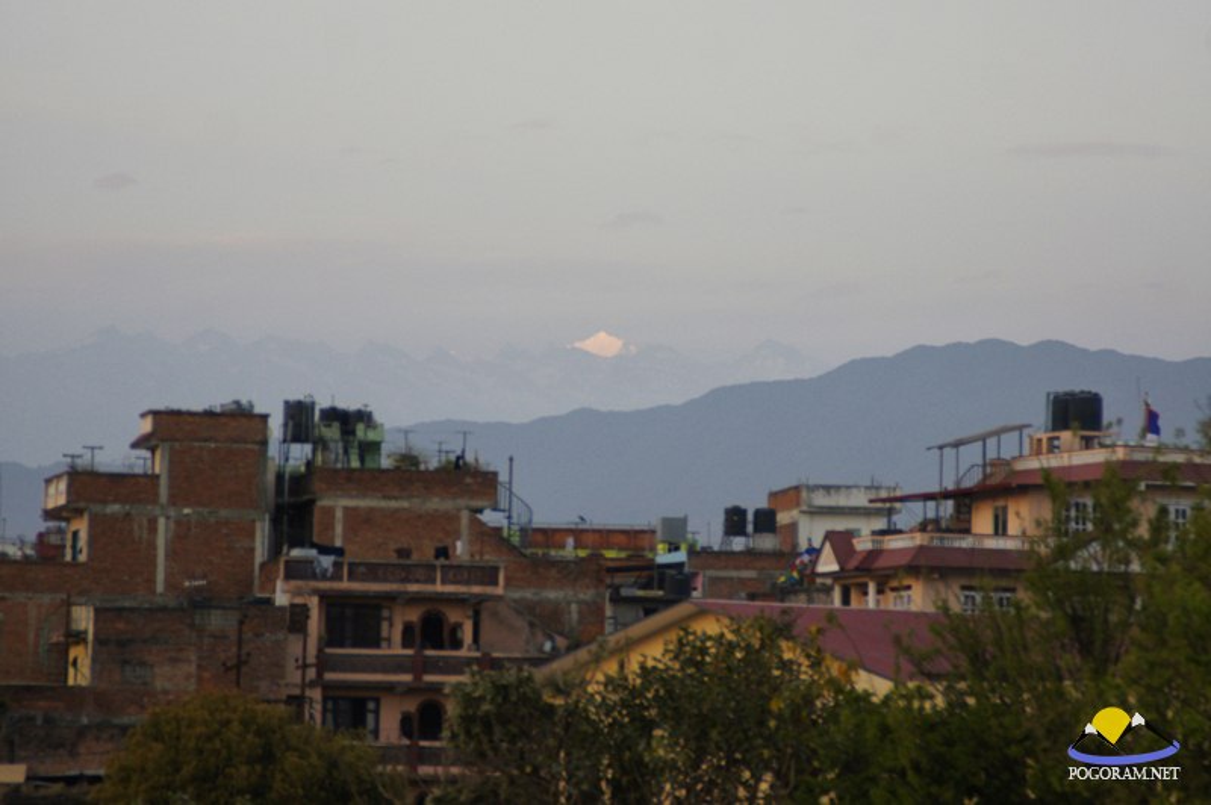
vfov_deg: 8.7
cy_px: 402
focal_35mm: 158
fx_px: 5294
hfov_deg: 13.1
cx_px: 606
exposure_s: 1/160
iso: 400
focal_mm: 105
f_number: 4.5
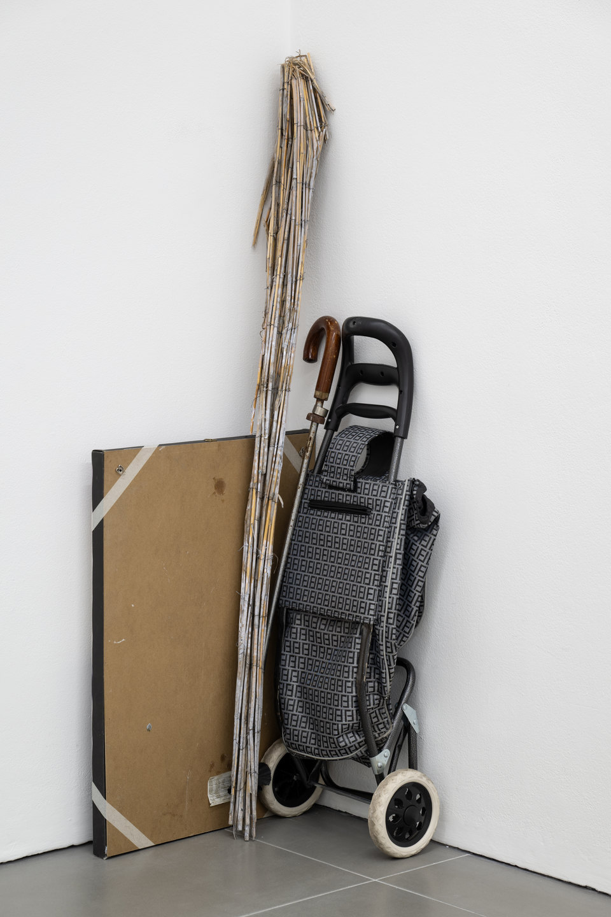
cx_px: 306
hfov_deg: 15.5
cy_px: 458
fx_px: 2240
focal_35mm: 88
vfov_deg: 23.1
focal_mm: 88
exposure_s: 1/1.67
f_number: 9
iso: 64
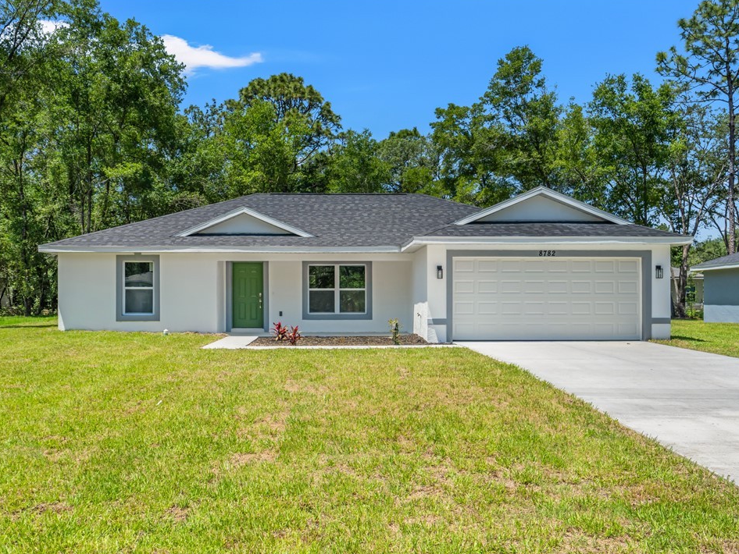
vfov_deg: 43.8
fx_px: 689
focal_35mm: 32
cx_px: 334
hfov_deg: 56.3
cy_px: 275
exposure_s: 1/1250
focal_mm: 19.5
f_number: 7.1
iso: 400
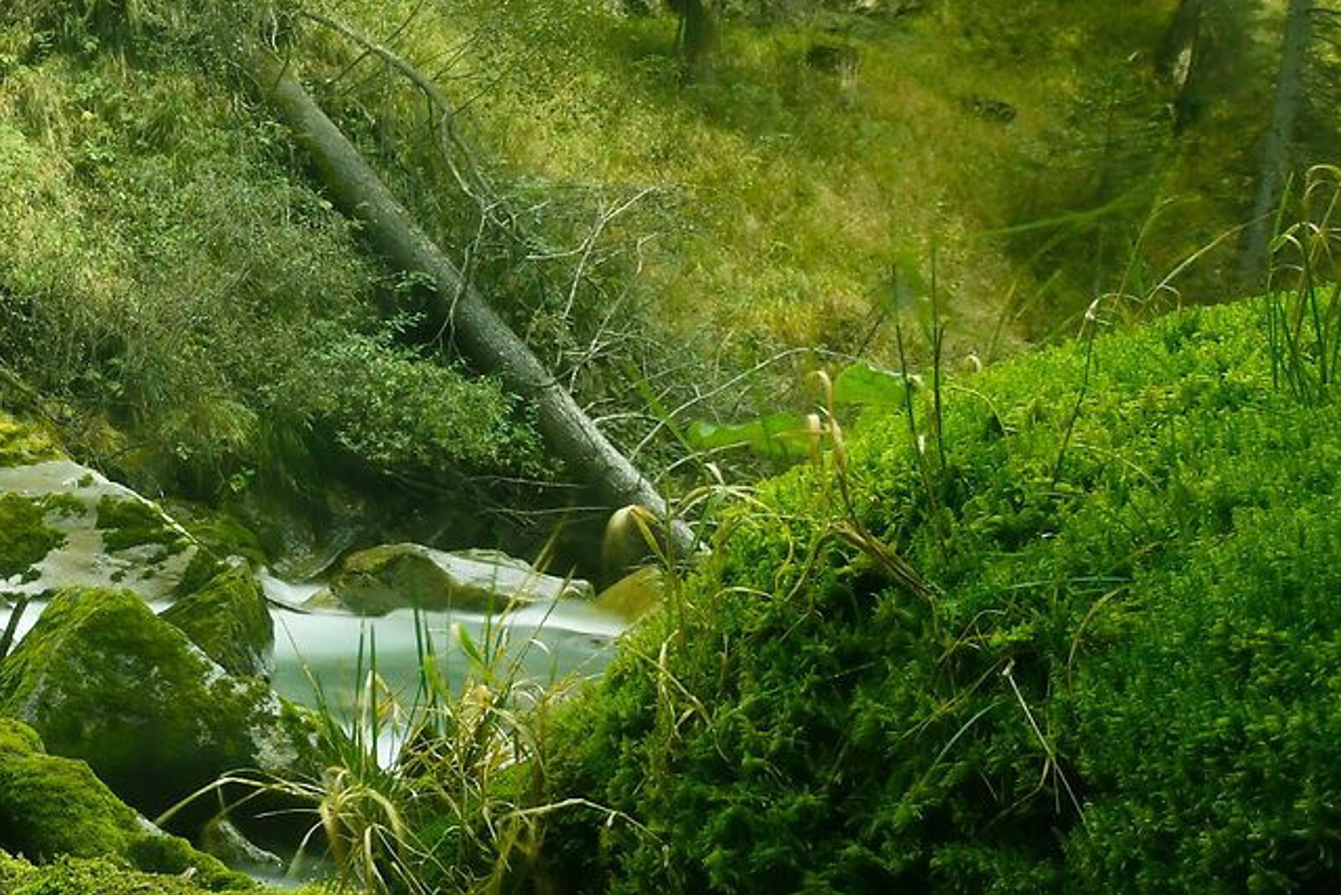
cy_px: 522
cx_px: -461
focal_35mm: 60
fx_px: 2235
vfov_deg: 22.6
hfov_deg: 27.2
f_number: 14
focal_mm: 16
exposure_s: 5
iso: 250
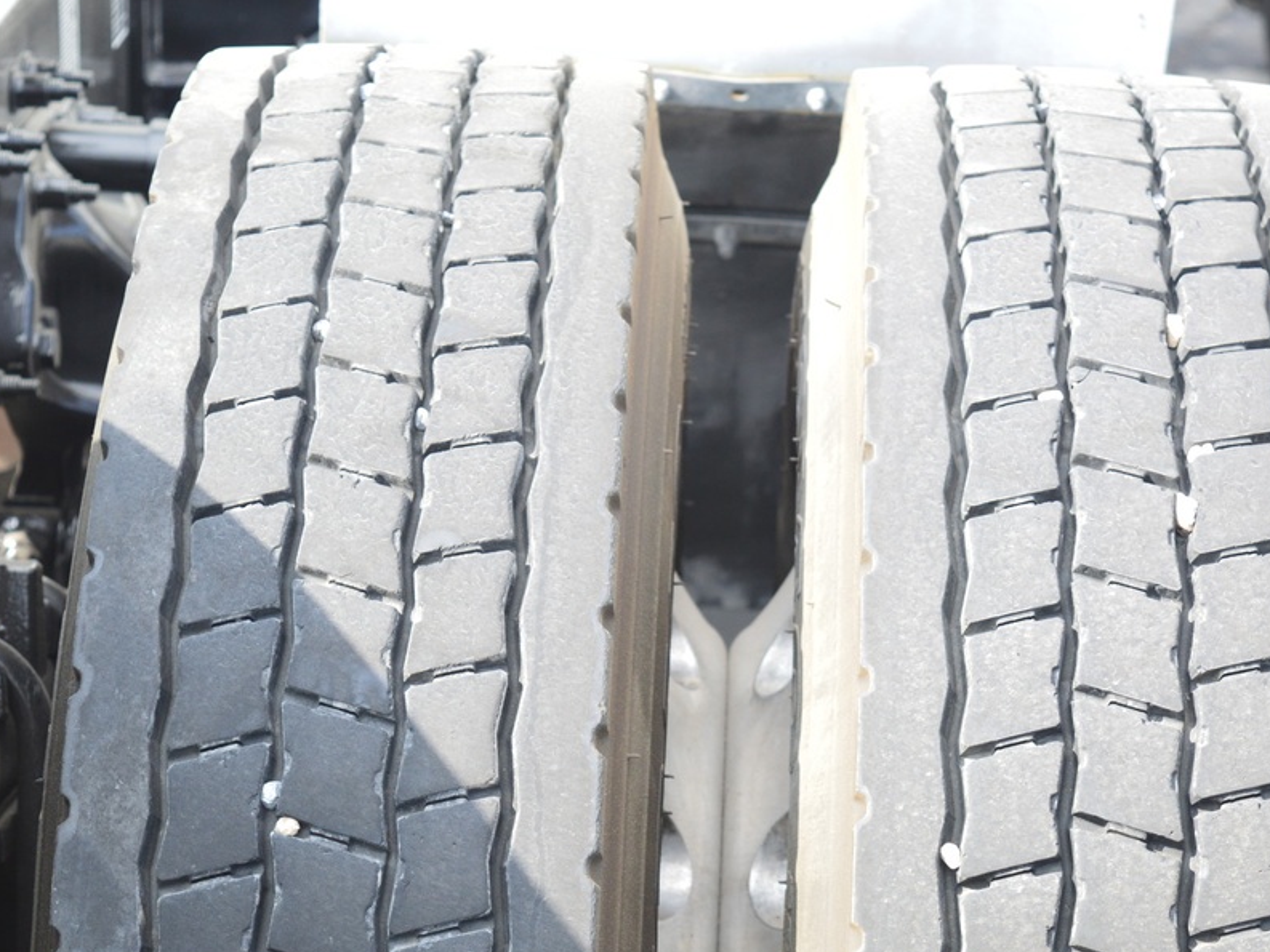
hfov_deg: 19.3
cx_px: 692
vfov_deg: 14.5
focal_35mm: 102
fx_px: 3743
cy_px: 549
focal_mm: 52
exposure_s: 1/160
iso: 400
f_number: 9
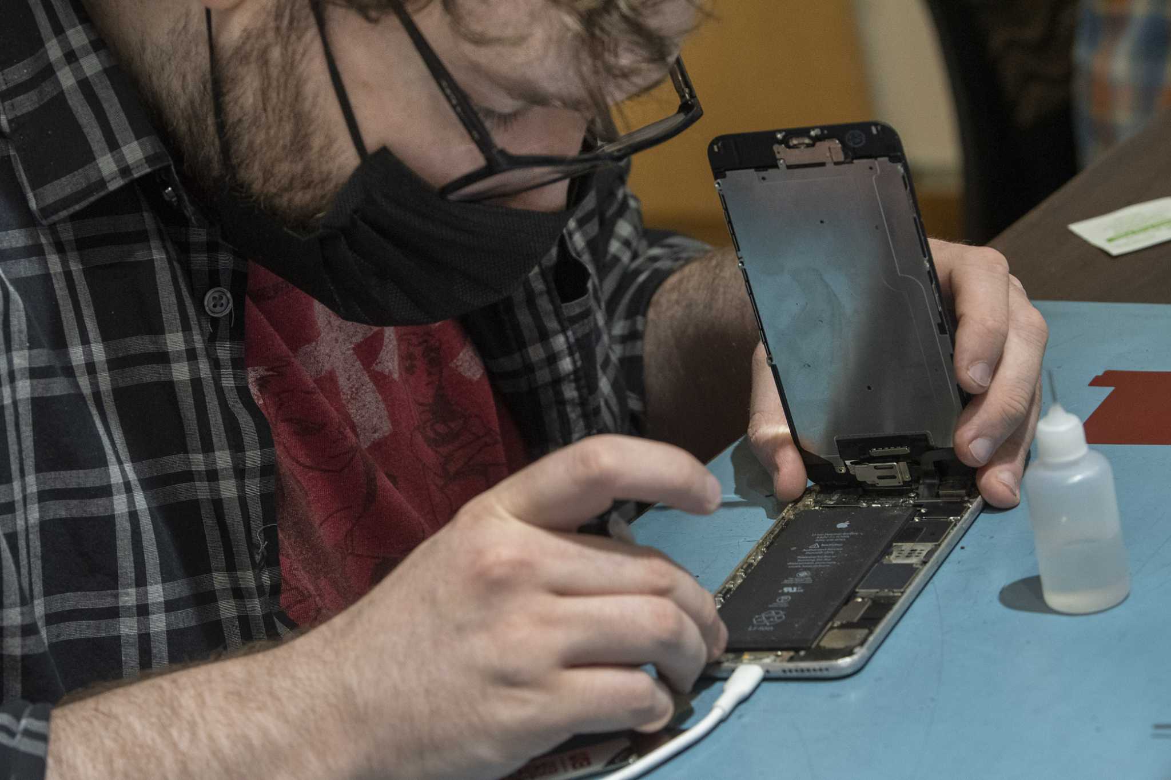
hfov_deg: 18.2
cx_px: 586
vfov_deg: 12.2
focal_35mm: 112
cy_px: 390
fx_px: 3659
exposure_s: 1/200
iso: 3200
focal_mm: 75
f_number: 5
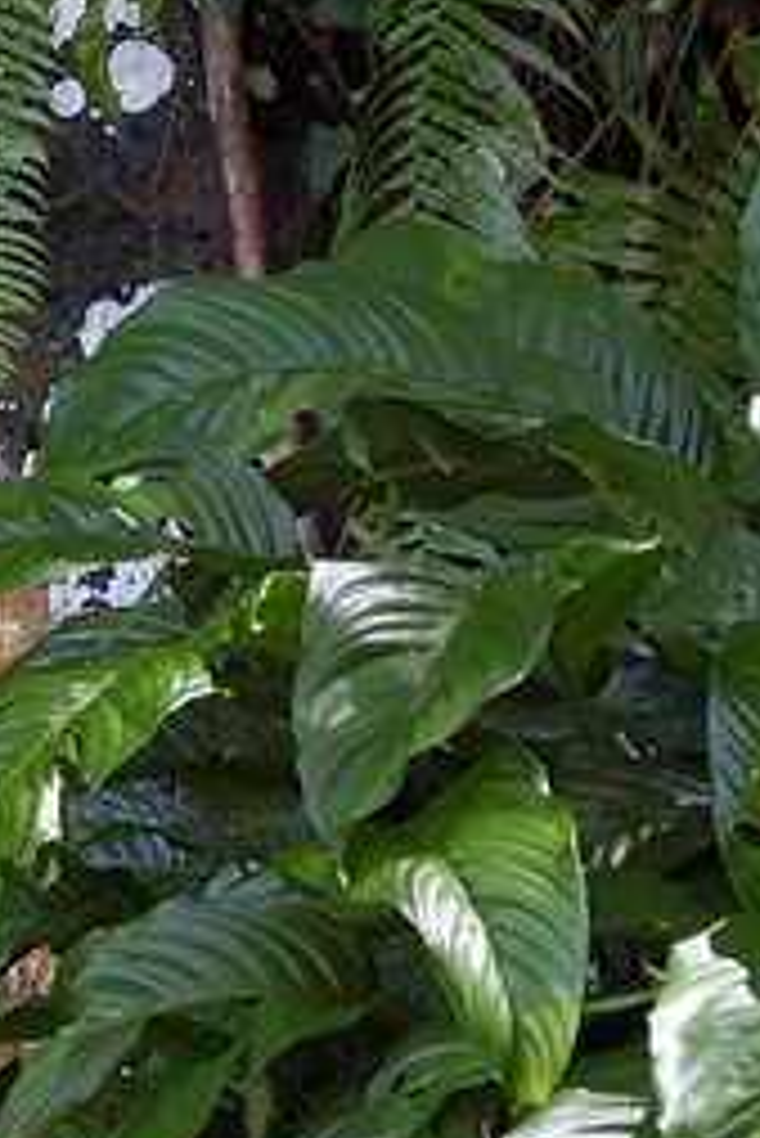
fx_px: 6387
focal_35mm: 202
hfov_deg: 6.2
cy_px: -454
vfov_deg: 9.9
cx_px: -1585
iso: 1600
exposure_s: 1/100
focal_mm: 32
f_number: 9
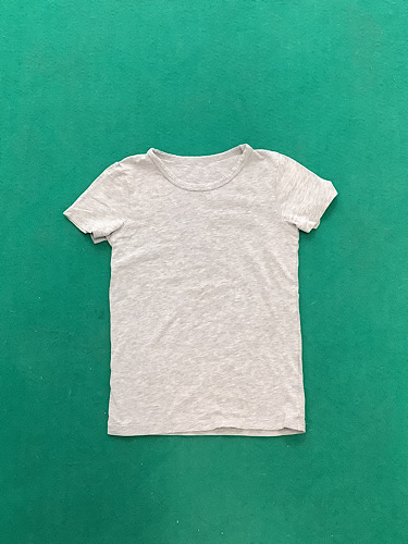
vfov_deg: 58.4
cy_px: 272
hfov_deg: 45.4
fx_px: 487
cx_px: 204
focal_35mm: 31
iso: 125
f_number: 2.4
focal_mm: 3.3
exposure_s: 1/50
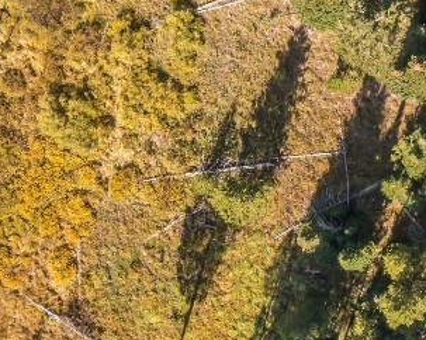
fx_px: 1260
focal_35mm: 100
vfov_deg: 15.4
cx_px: 486
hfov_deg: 18.4
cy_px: 190
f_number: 8
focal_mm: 10.26
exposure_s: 1/60
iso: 100
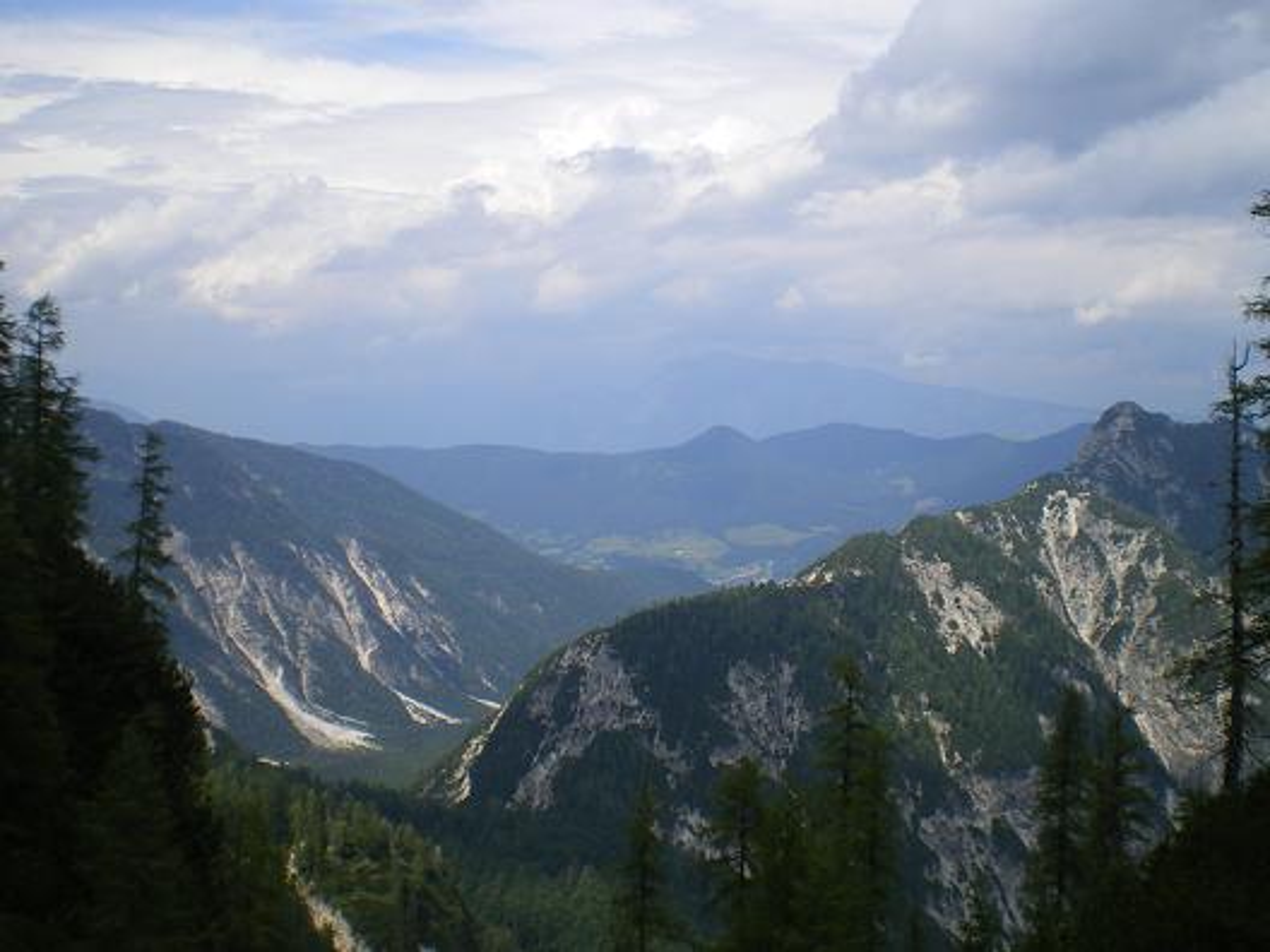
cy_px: 476
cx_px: 635
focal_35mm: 38
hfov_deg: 49.0
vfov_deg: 37.7
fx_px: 1394
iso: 64
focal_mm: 6.3
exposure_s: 1/500
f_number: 4.6
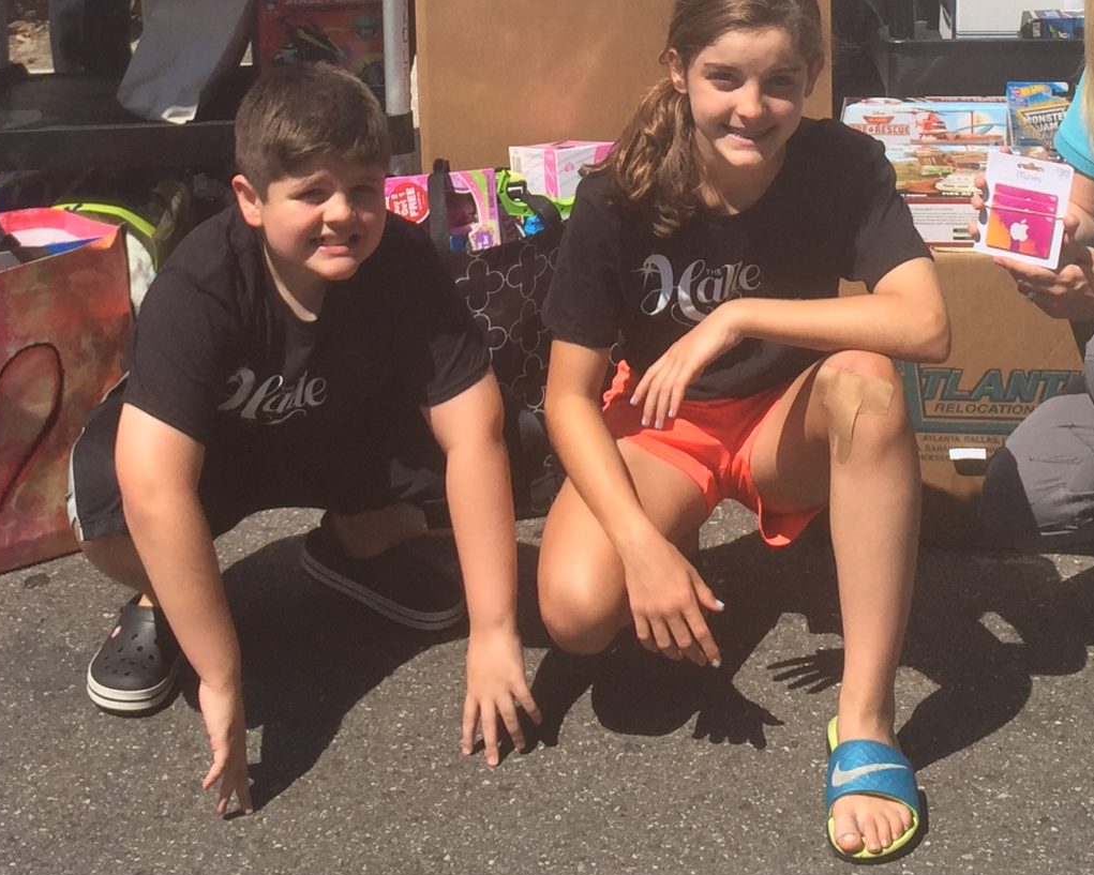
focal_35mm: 71
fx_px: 2299
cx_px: 536
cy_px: -121
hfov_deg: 26.8
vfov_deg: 20.4
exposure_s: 1/2475
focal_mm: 4.15
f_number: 2.2
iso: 32
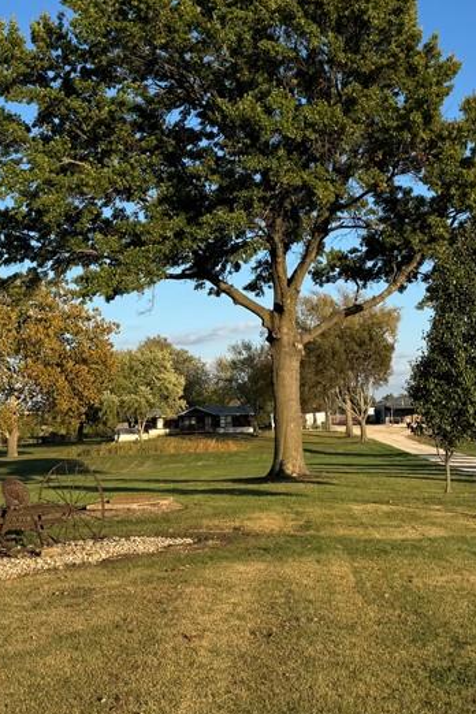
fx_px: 972
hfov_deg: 27.5
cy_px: 219
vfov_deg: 39.7
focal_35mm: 49
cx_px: 269
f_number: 1.78
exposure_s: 1/3096
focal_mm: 6.76
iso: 80
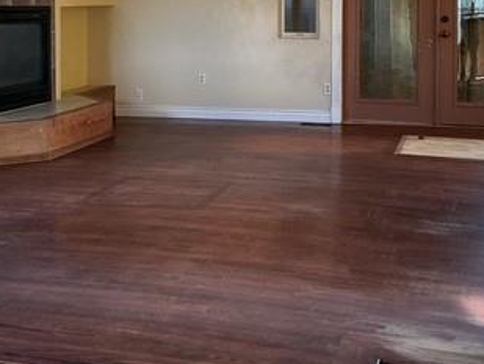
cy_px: 33
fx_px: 839
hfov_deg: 32.2
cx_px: 230
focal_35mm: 60
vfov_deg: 23.7
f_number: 1.8
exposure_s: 1/60
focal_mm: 3
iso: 100
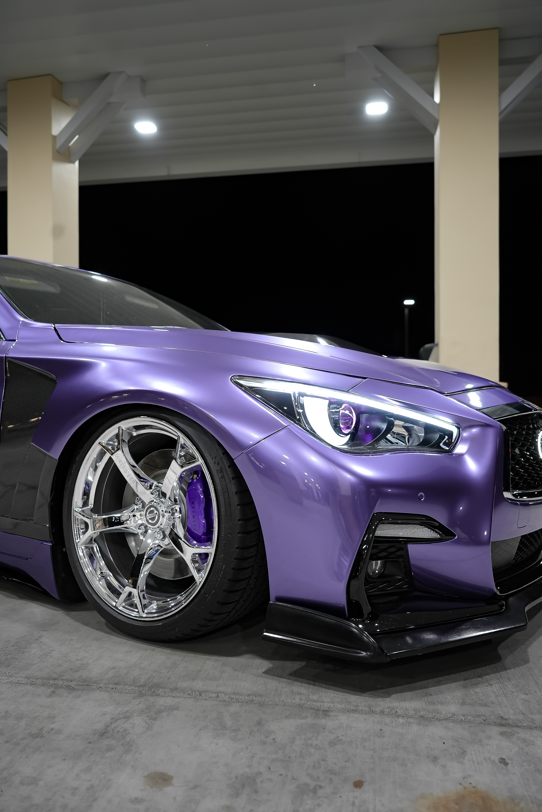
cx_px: 271
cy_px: 406
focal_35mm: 28
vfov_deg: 65.4
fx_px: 631
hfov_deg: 46.5
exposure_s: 1/125
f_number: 4
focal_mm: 28
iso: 1000
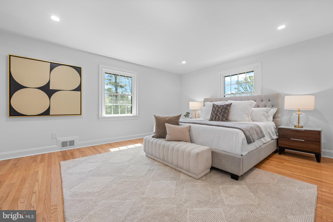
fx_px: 129
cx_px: 166
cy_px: 111
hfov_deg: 104.3
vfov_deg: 81.2
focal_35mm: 14
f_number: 7.1
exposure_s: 1/40
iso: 800
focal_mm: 14
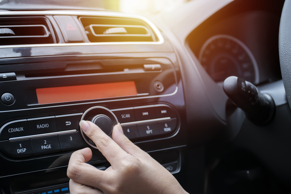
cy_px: 97
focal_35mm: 68
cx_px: 146
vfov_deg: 20.2
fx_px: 546
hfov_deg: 29.9
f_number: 4.5
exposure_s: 1/40
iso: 200
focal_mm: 45
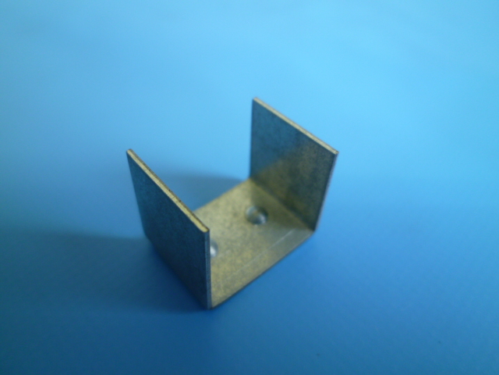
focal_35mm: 25
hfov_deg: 69.4
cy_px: 188
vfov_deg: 54.9
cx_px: 250
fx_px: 360
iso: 125
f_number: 2.8
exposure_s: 1/30
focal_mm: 4.5
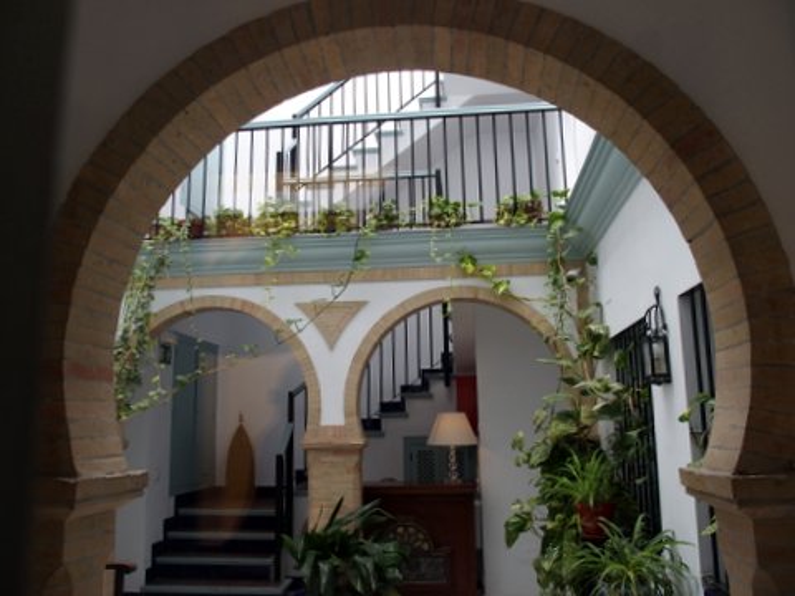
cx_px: 398
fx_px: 643
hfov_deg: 63.4
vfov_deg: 49.7
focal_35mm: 28
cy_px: 298
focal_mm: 6
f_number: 2.8
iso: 100
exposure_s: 1/100
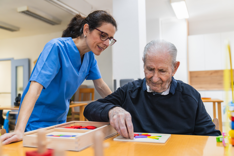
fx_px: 221
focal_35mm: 34
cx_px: 117
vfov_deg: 38.9
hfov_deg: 55.8
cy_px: 78
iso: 1250
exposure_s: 1/250
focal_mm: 34
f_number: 3.2
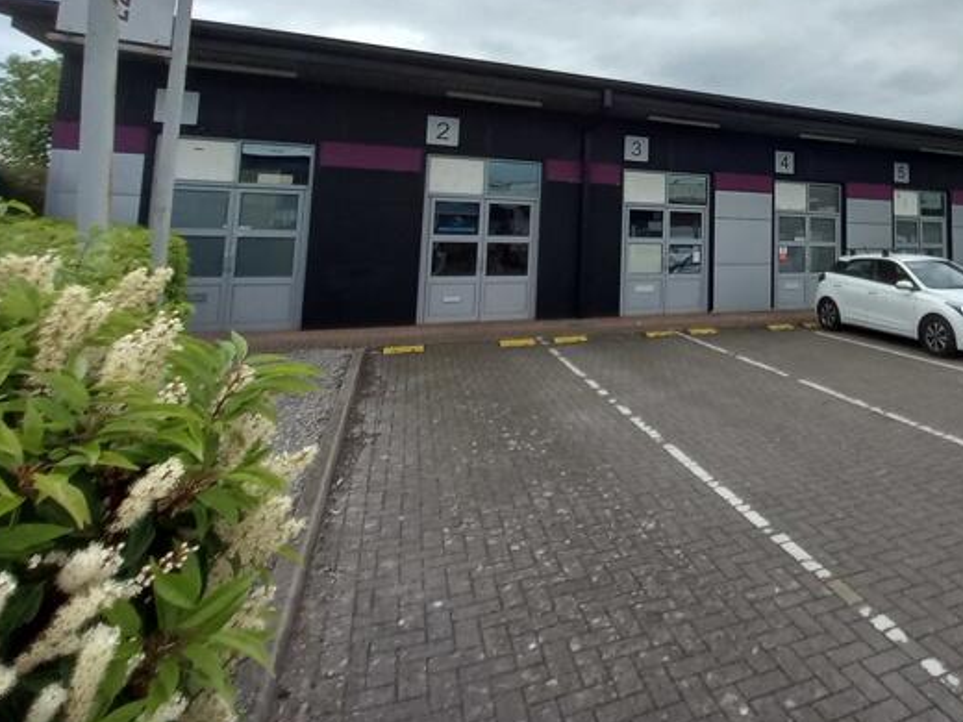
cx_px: 720
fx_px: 556
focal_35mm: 20
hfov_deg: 75.9
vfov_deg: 63.2
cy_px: 205
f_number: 2.2
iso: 40
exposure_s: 1/630
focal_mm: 1.13
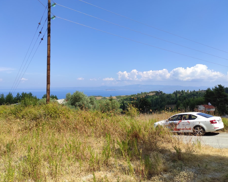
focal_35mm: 27
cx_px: 105
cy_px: 88
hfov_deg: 64.0
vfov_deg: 53.1
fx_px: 182
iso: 100
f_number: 1.89
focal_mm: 5.43
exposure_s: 1/1449
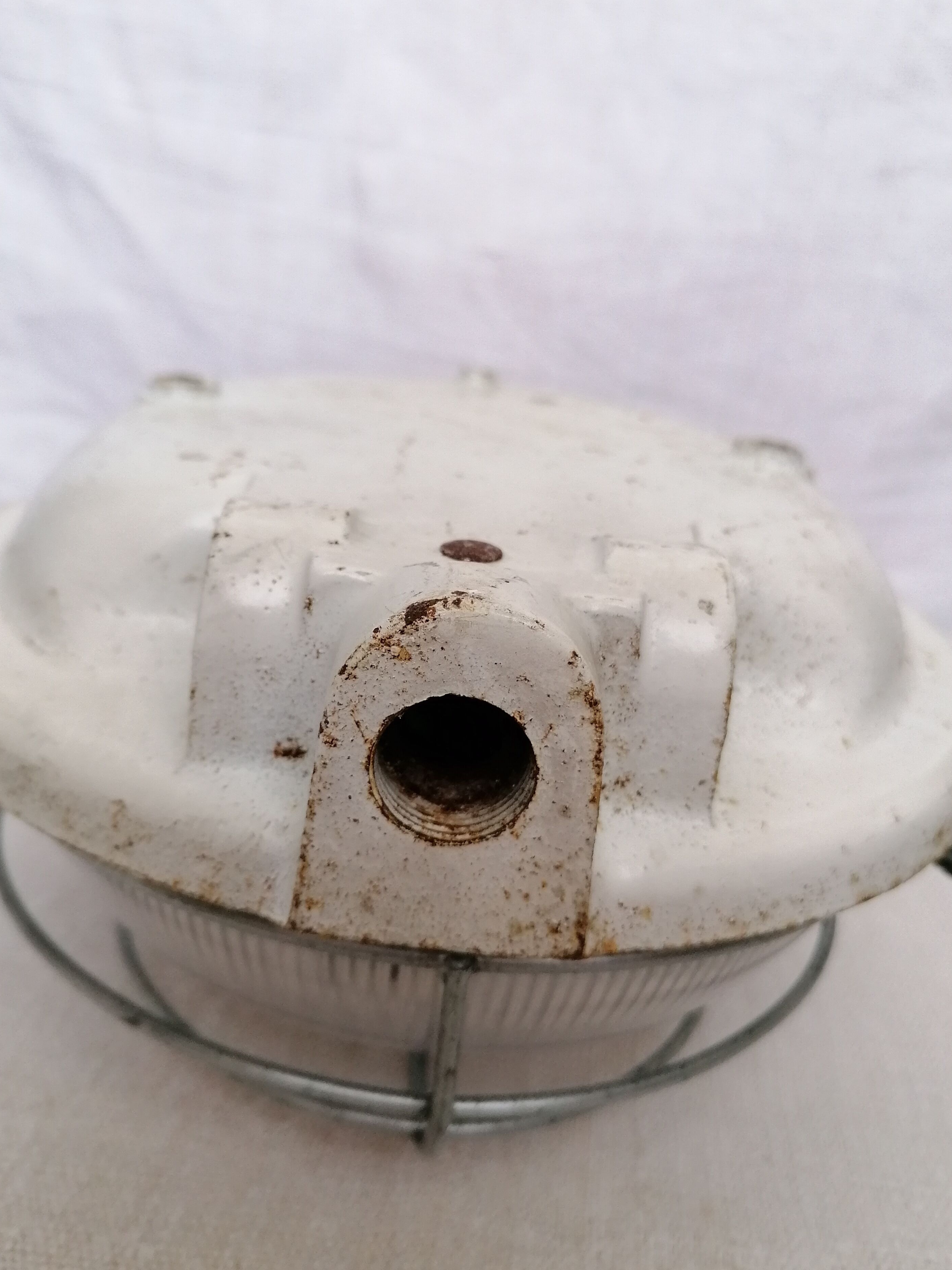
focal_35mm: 29
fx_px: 1063
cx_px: 448
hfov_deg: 48.2
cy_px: 615
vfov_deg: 61.6
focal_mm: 4.75
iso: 200
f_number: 1.8
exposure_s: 1/40
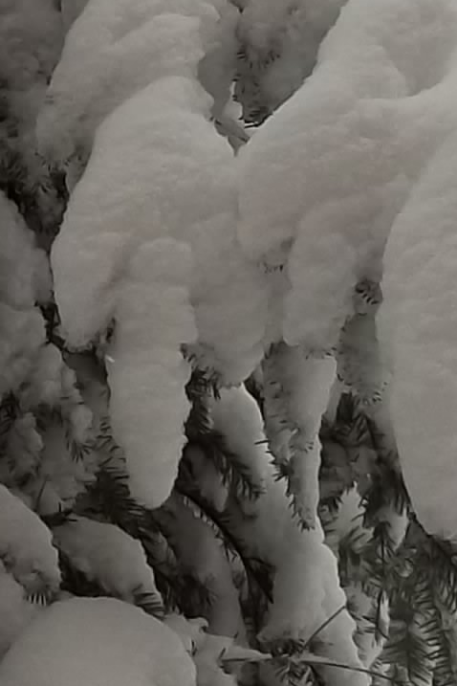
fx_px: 3789
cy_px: -391
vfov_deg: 10.0
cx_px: -413
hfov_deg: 6.7
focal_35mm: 199
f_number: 2.9
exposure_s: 1/320
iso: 64
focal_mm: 5.7
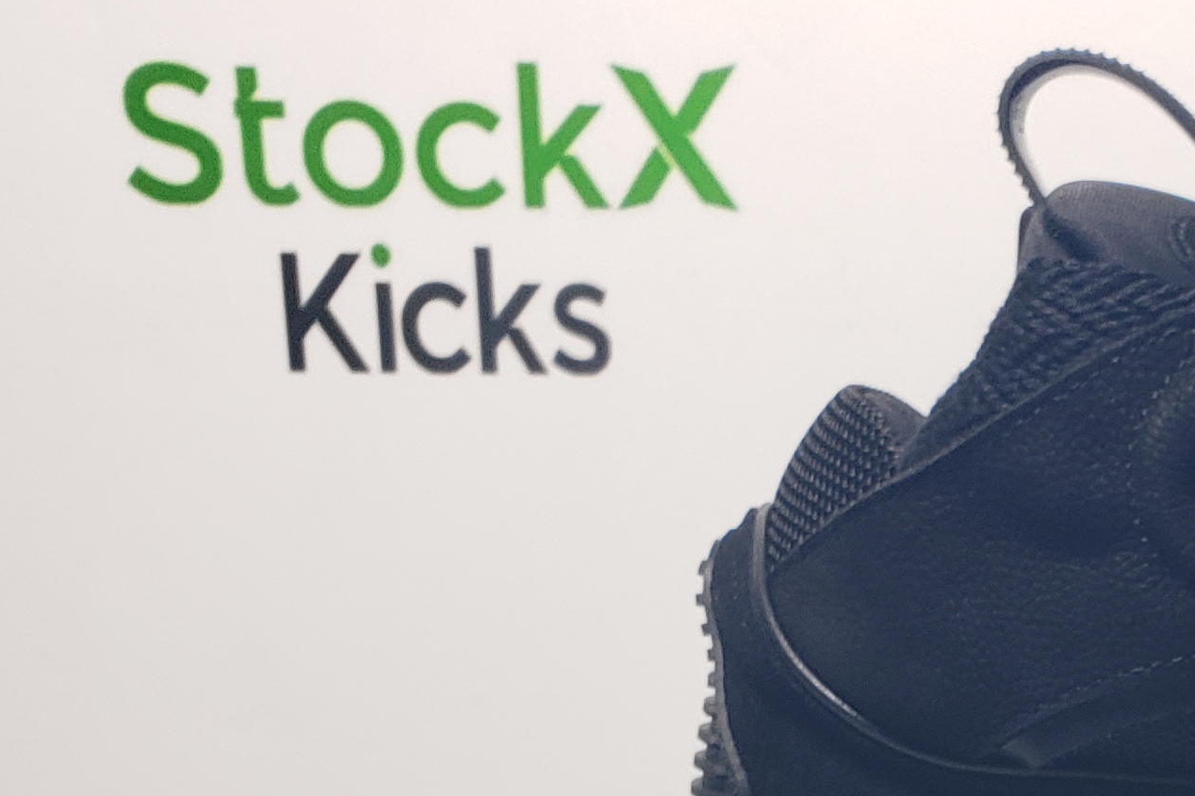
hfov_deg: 22.0
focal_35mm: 86
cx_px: 1412
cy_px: 1421
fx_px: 2854
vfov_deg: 14.1
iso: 50
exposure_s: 1/166
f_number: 2.4
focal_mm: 4.3
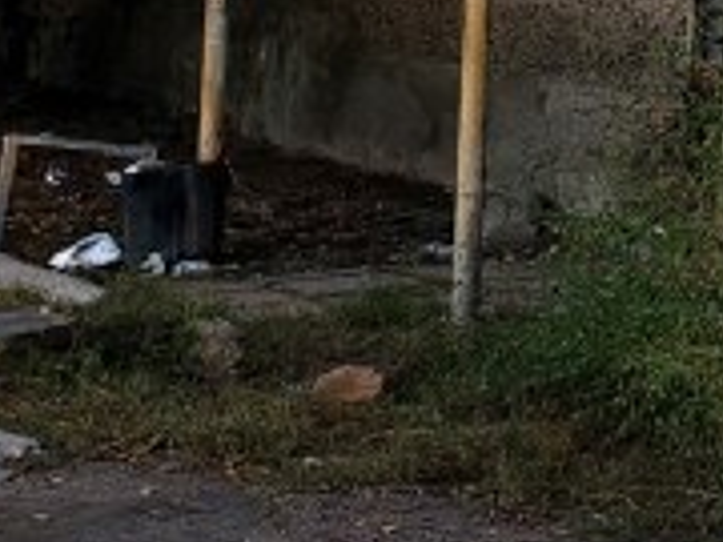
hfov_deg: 9.9
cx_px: 1912
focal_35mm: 166
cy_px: -789
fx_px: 3467
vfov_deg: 8.2
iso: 501
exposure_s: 1/30
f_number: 1.57
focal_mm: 6.54
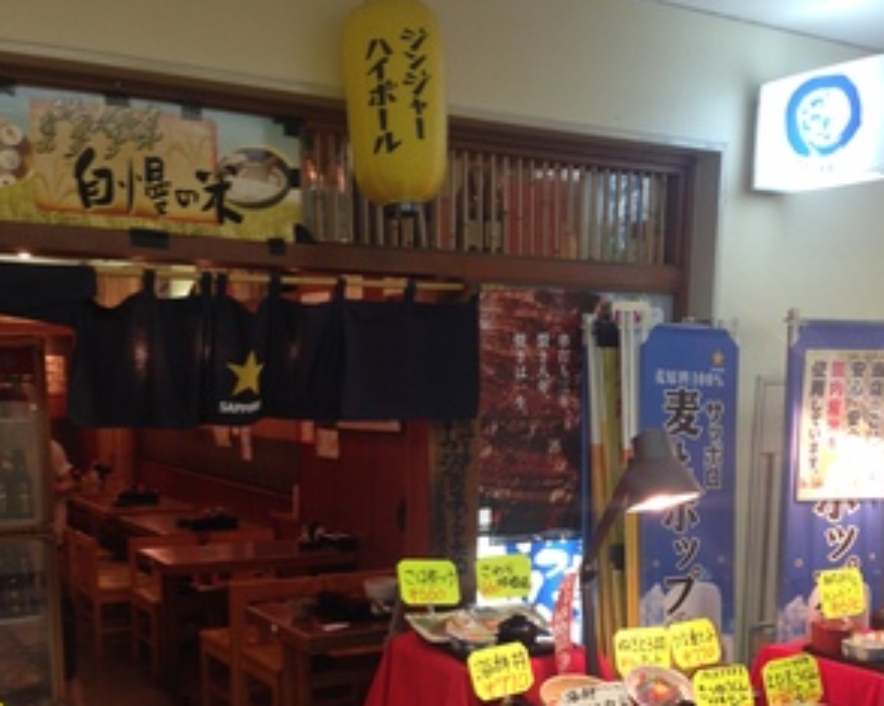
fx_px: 1150
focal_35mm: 44
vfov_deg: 33.1
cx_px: 434
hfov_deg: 42.0
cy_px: 573
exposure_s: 1/20
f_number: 2.4
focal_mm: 4.12
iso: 64
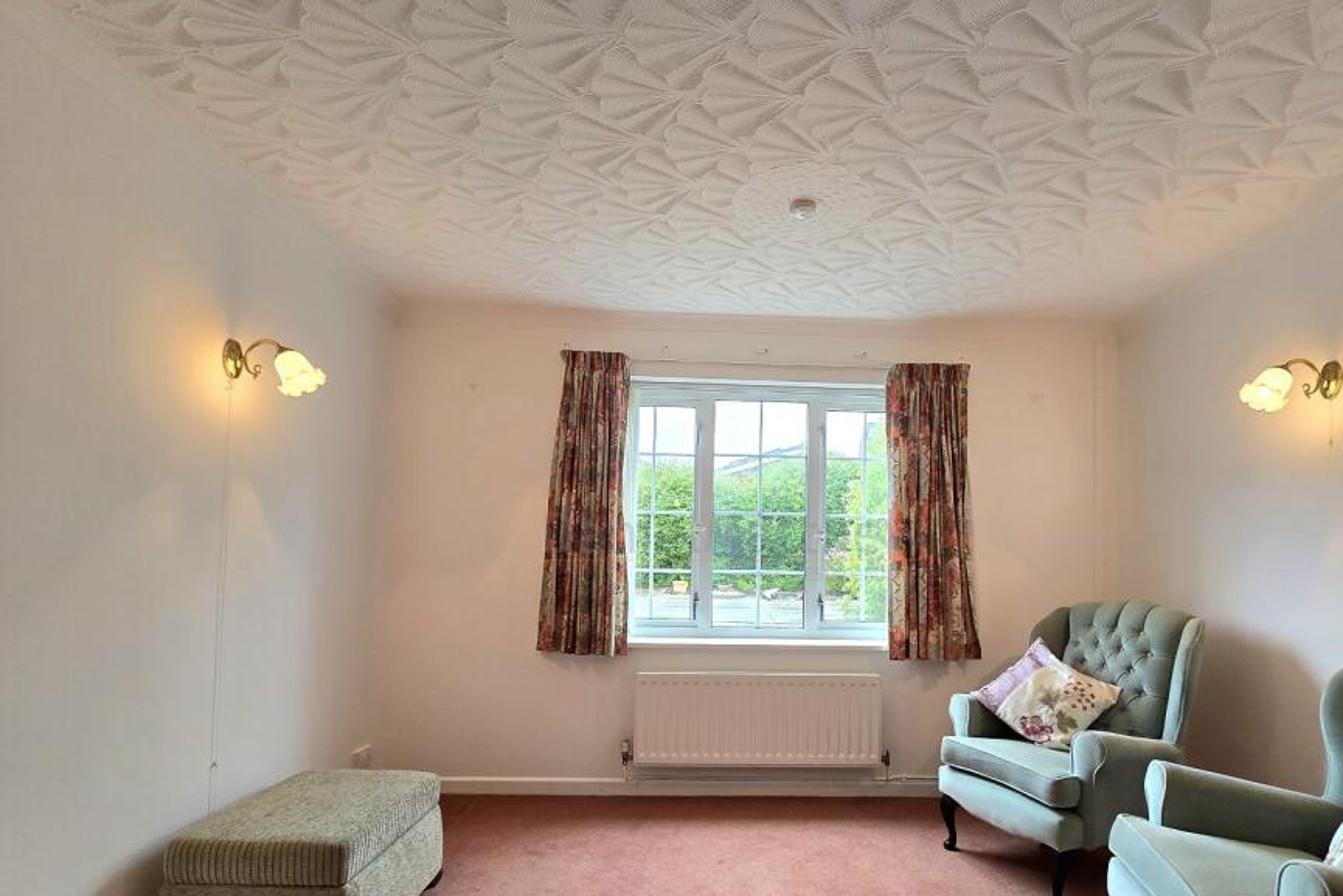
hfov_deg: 96.5
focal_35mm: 16
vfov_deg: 72.8
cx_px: 733
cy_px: 545
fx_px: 597
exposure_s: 1/50
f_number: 2.2
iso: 80
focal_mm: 2.2
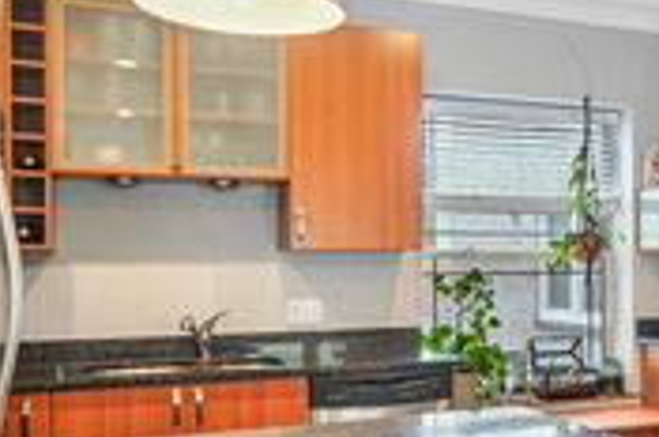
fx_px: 829
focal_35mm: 45
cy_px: 213
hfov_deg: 40.9
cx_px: 557
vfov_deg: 29.5
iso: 200
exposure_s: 1/10
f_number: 2.8
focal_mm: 11
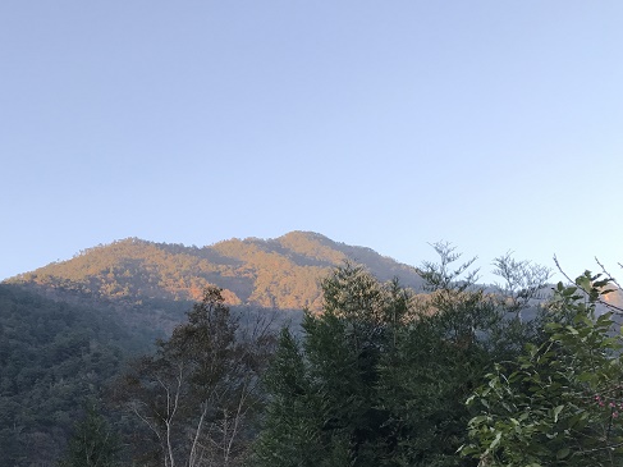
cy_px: 363
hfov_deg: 40.1
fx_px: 828
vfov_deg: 30.8
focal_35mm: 46
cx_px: 152
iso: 20
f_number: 1.8
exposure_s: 1/178
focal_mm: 3.99
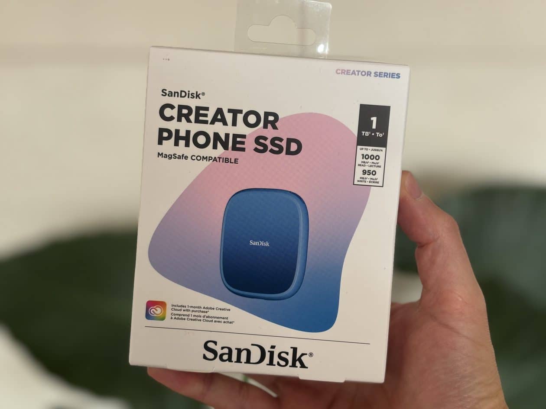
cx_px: 273
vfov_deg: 28.0
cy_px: 204
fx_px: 820
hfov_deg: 36.8
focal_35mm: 52
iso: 125
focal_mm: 5.96
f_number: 1.6
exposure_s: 1/60
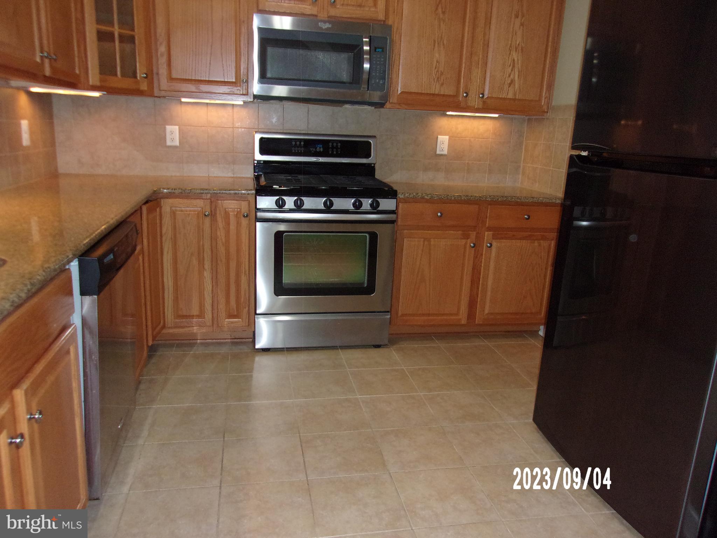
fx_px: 559
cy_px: 269
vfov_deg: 51.4
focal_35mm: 27
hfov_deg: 65.3
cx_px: 358
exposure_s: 1/34
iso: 250
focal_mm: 4.9
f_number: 3
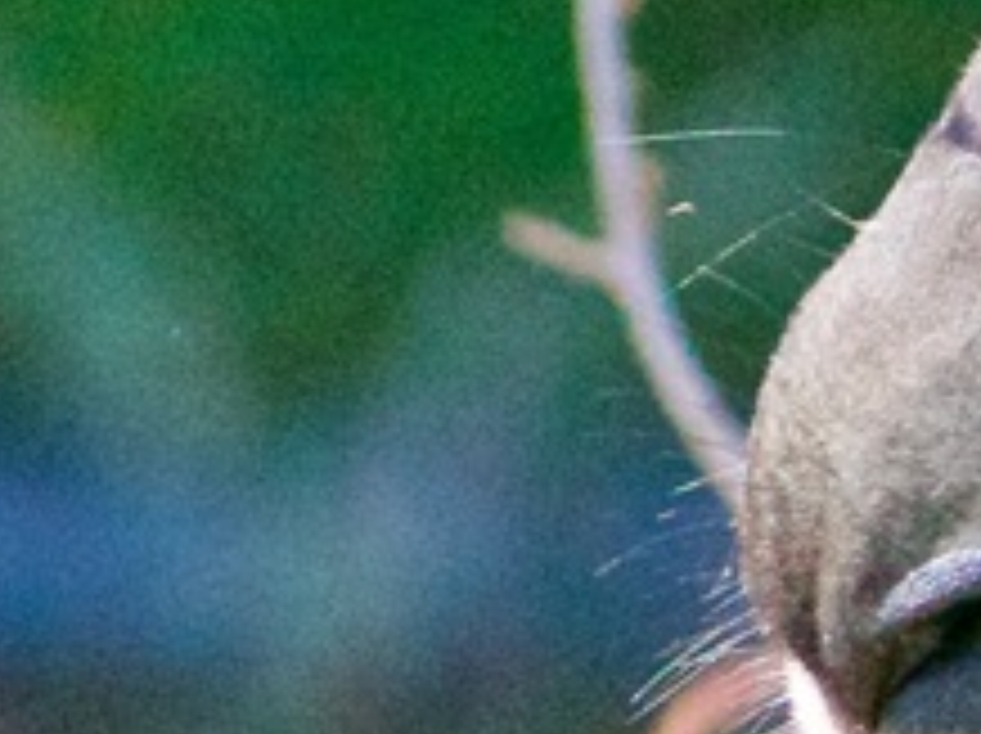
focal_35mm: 1717
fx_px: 48612
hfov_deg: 1.2
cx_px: 1872
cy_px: 626
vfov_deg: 0.9
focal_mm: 135
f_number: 4.5
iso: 3200
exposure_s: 1/1250
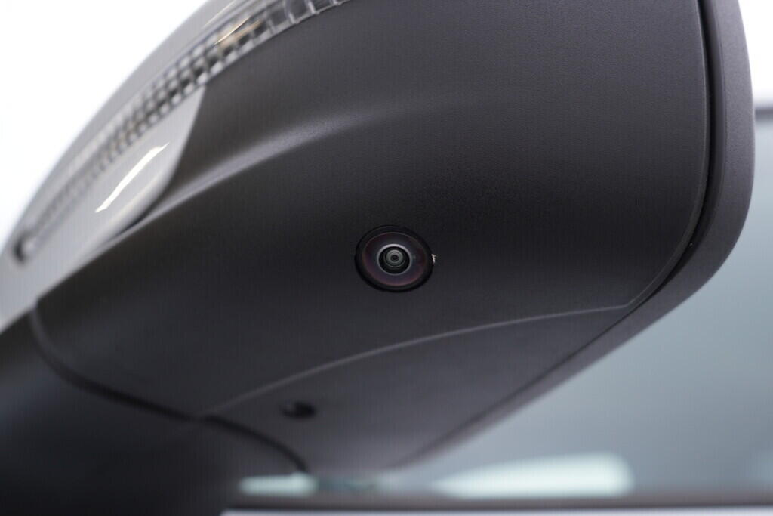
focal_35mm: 36
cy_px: 258
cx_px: 386
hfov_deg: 53.1
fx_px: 773
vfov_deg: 36.9
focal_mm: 24
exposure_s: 1/60
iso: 125
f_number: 3.5
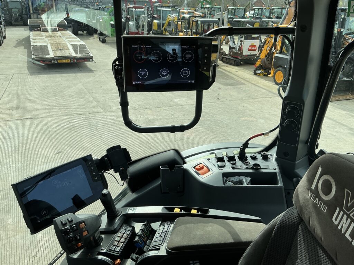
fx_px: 286
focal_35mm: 28
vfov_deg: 49.7
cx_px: 177
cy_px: 132
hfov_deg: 63.4
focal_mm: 3
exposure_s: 1/816
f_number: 1.8
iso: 25
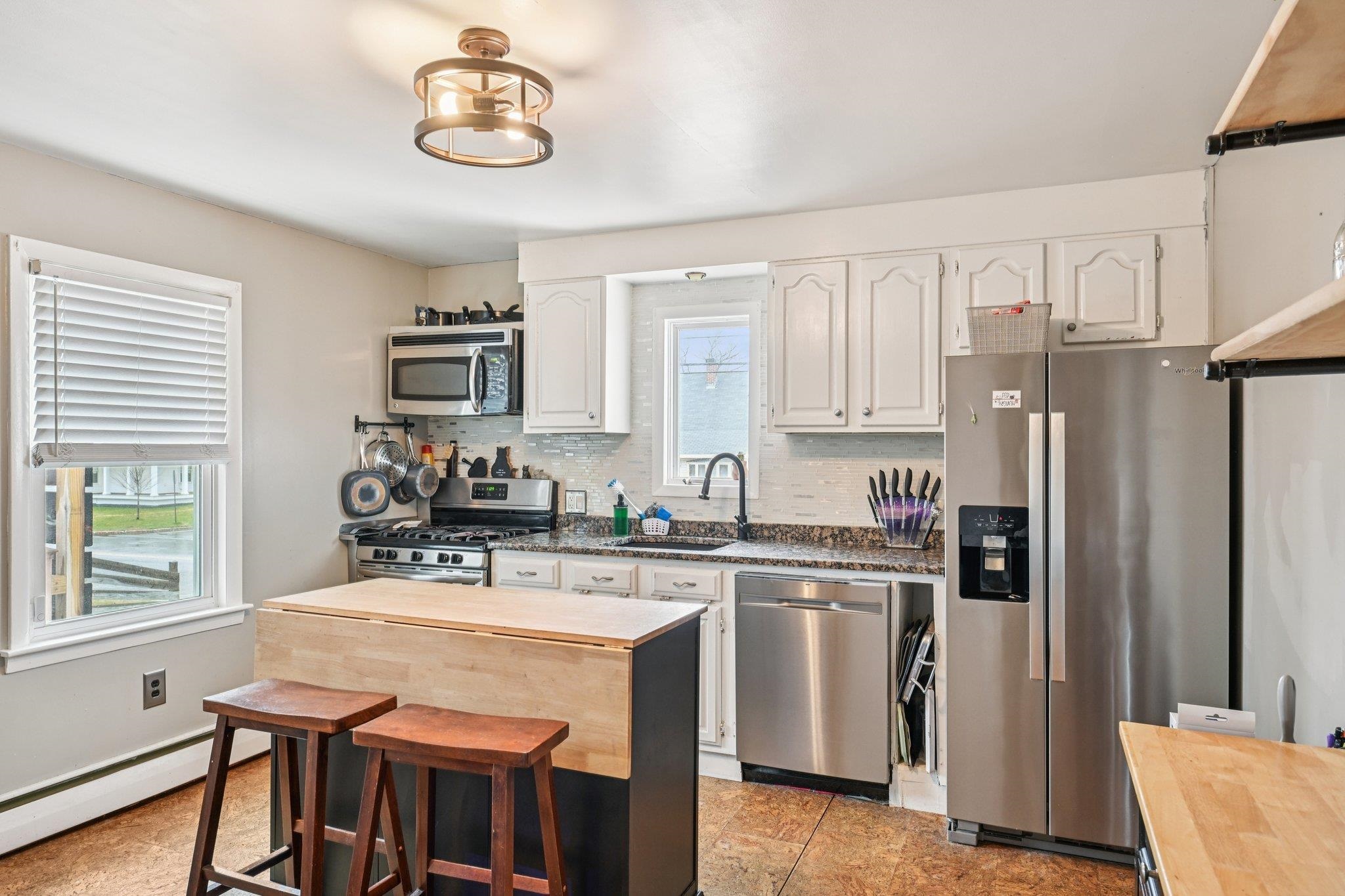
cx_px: 672
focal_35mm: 22
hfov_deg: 78.6
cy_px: 448
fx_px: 822
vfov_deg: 57.2
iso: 400
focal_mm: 22
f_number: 8
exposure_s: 1/5
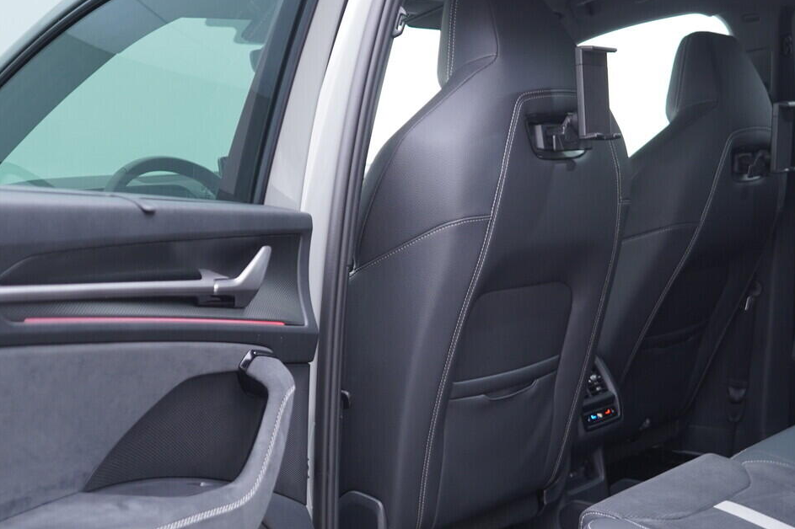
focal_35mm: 55
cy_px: 368
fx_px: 1214
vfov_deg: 24.4
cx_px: 510
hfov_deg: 36.0
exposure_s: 1/40
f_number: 2.8
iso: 320
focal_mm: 24
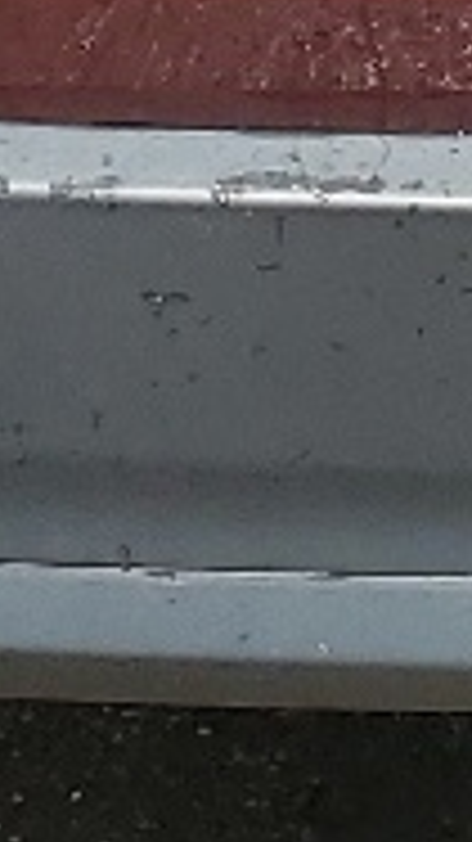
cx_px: 1065
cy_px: -1274
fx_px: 5414
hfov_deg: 4.9
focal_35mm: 243
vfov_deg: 8.1
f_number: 1.5
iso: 50
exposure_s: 1/3333
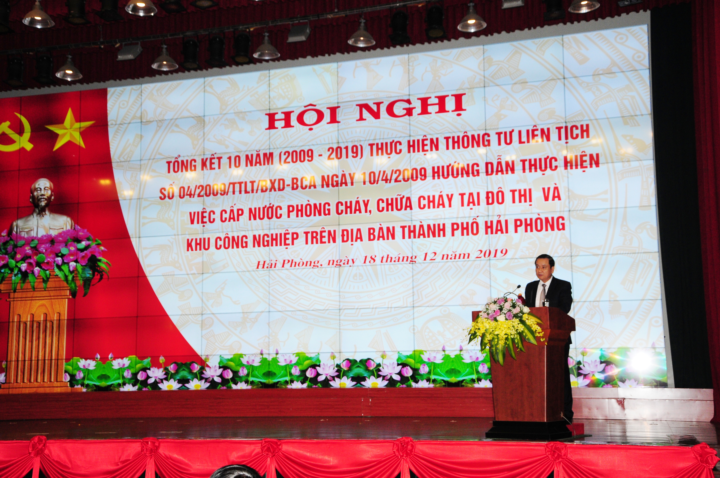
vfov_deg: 28.0
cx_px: 360
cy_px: 239
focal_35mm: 48
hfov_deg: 41.2
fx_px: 959
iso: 800
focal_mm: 32
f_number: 5
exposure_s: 1/250
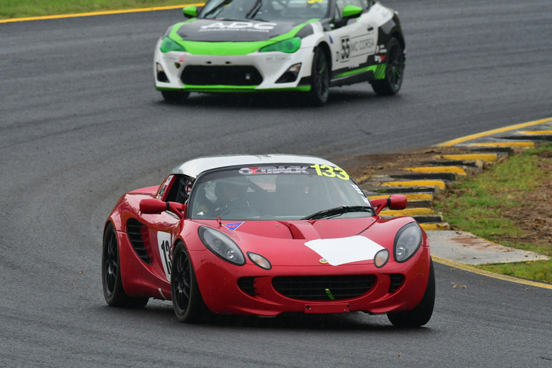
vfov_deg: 2.3
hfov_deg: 3.4
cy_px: 184
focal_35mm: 600
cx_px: 276
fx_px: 9203
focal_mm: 400
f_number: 11
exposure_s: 1/640
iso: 1000
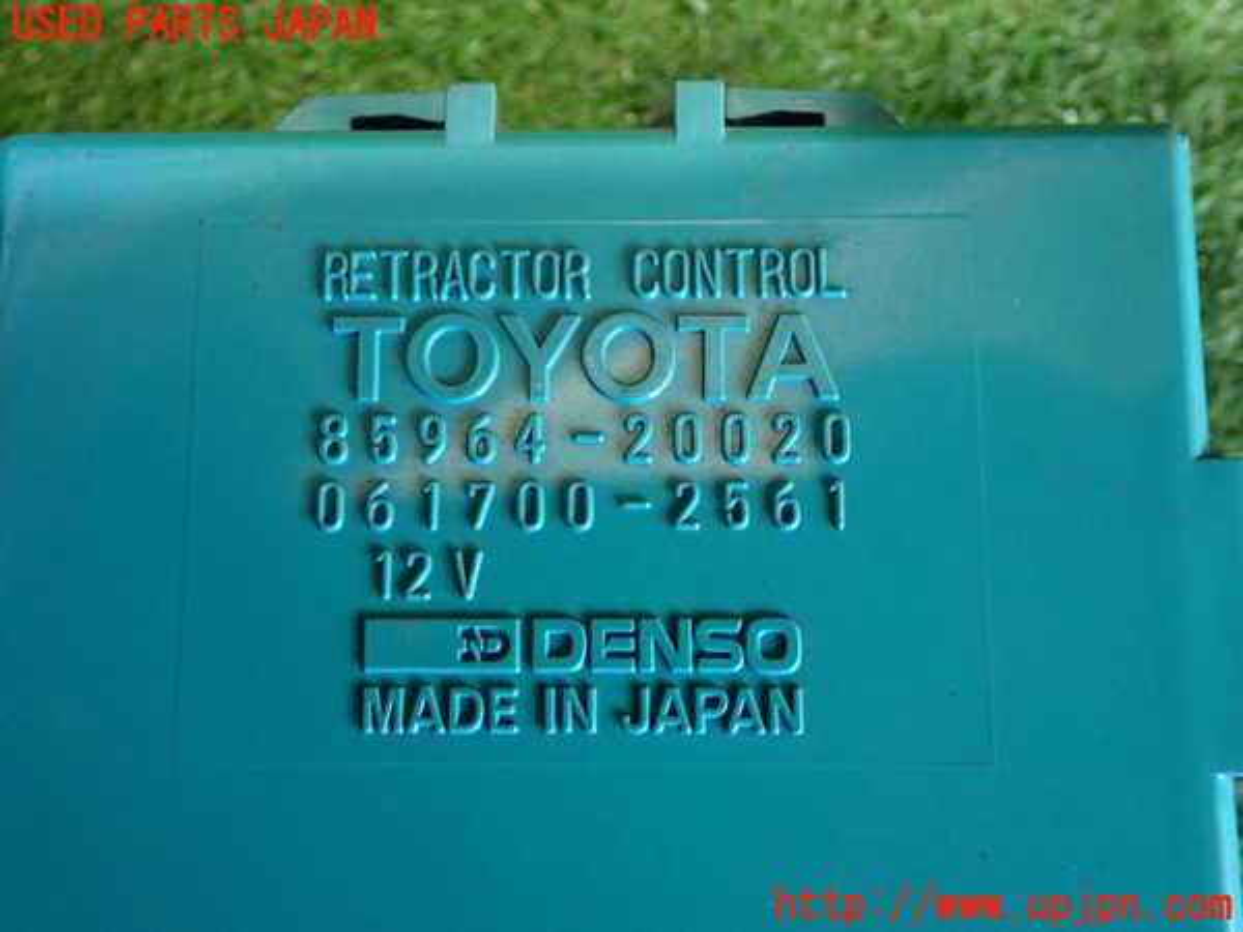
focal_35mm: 44
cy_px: 466
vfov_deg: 32.9
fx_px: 1580
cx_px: 622
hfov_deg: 42.9
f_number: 2.9
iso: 800
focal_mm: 7.84
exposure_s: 1/20
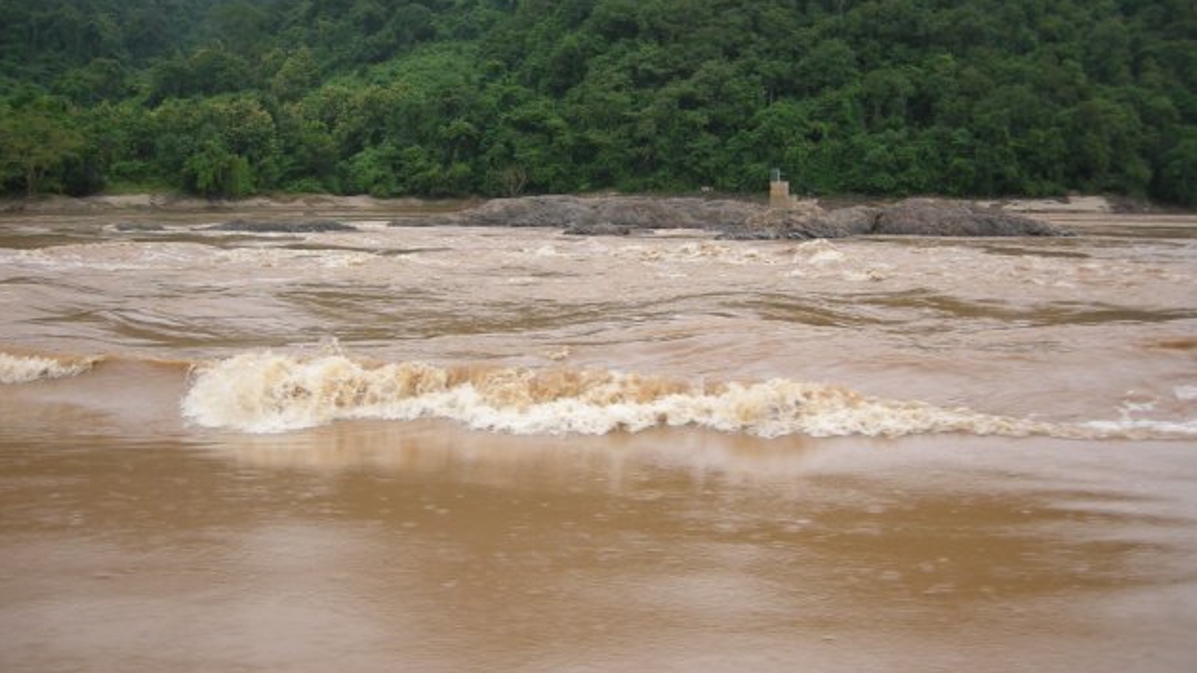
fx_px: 1269
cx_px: 608
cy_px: 330
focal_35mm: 40
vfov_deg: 29.7
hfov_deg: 50.5
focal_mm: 7.5
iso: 82
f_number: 2.7
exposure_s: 1/250
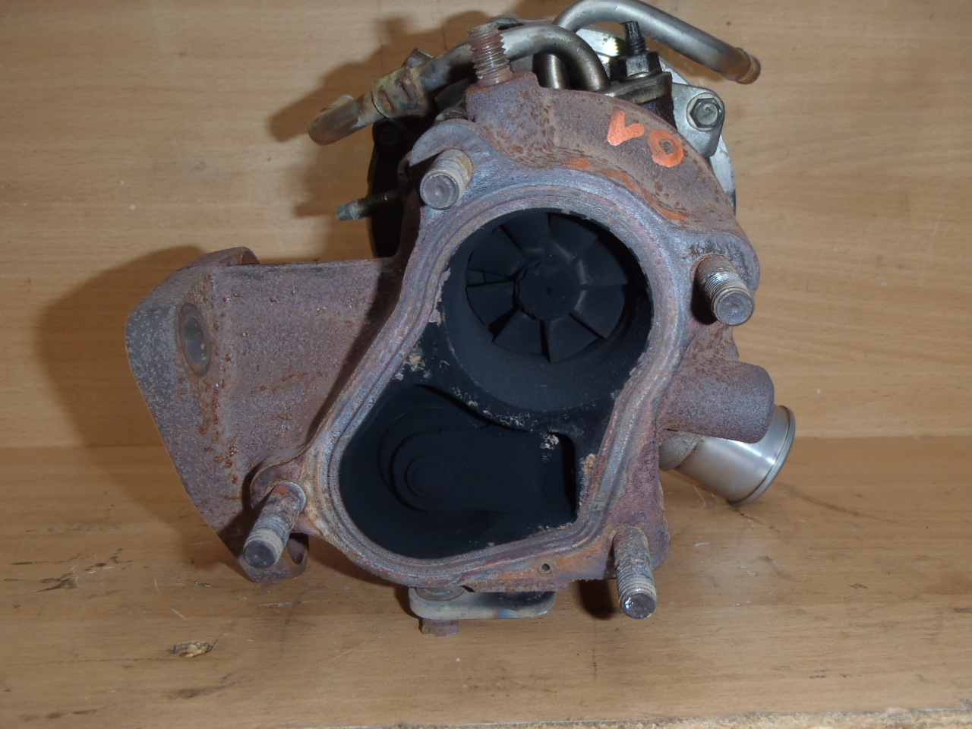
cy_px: 364
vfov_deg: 37.7
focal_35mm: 38
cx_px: 486
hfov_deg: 49.0
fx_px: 1067
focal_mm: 6.83
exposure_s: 1/40
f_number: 4.6
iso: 100
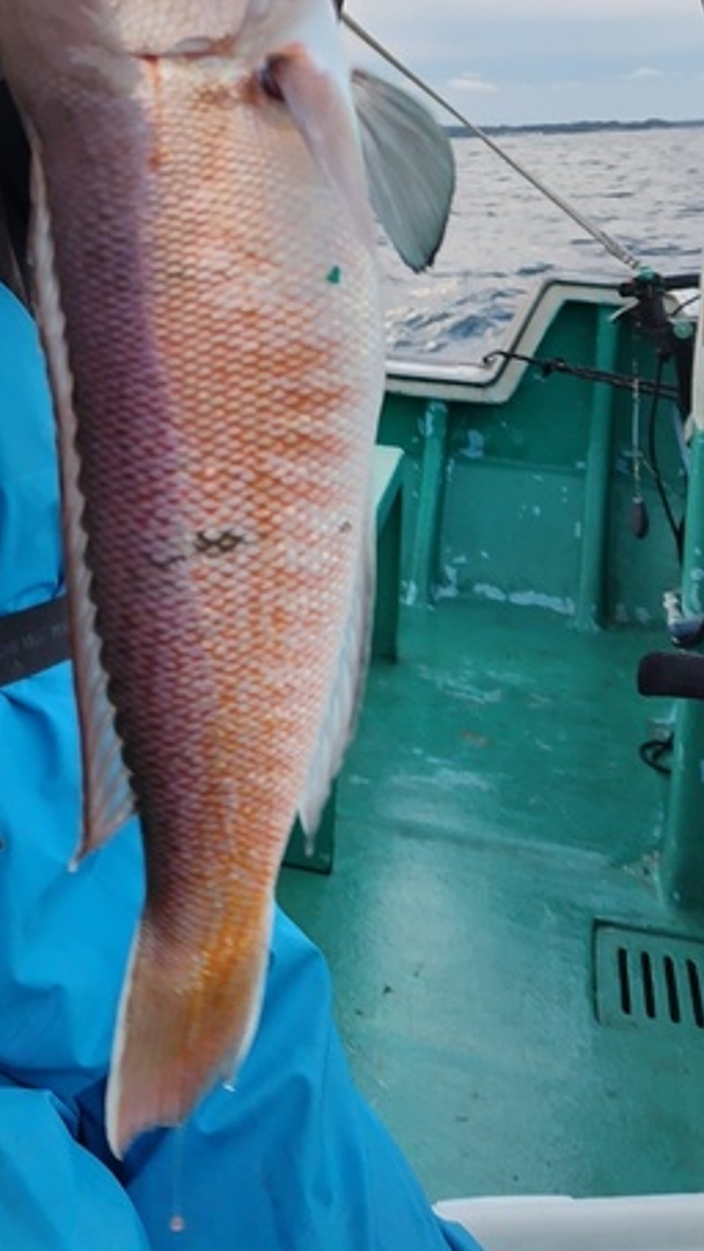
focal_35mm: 47
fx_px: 1559
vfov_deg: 41.1
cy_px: 184
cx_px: 82
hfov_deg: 24.8
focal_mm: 5.5
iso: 87
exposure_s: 1/120
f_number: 1.9
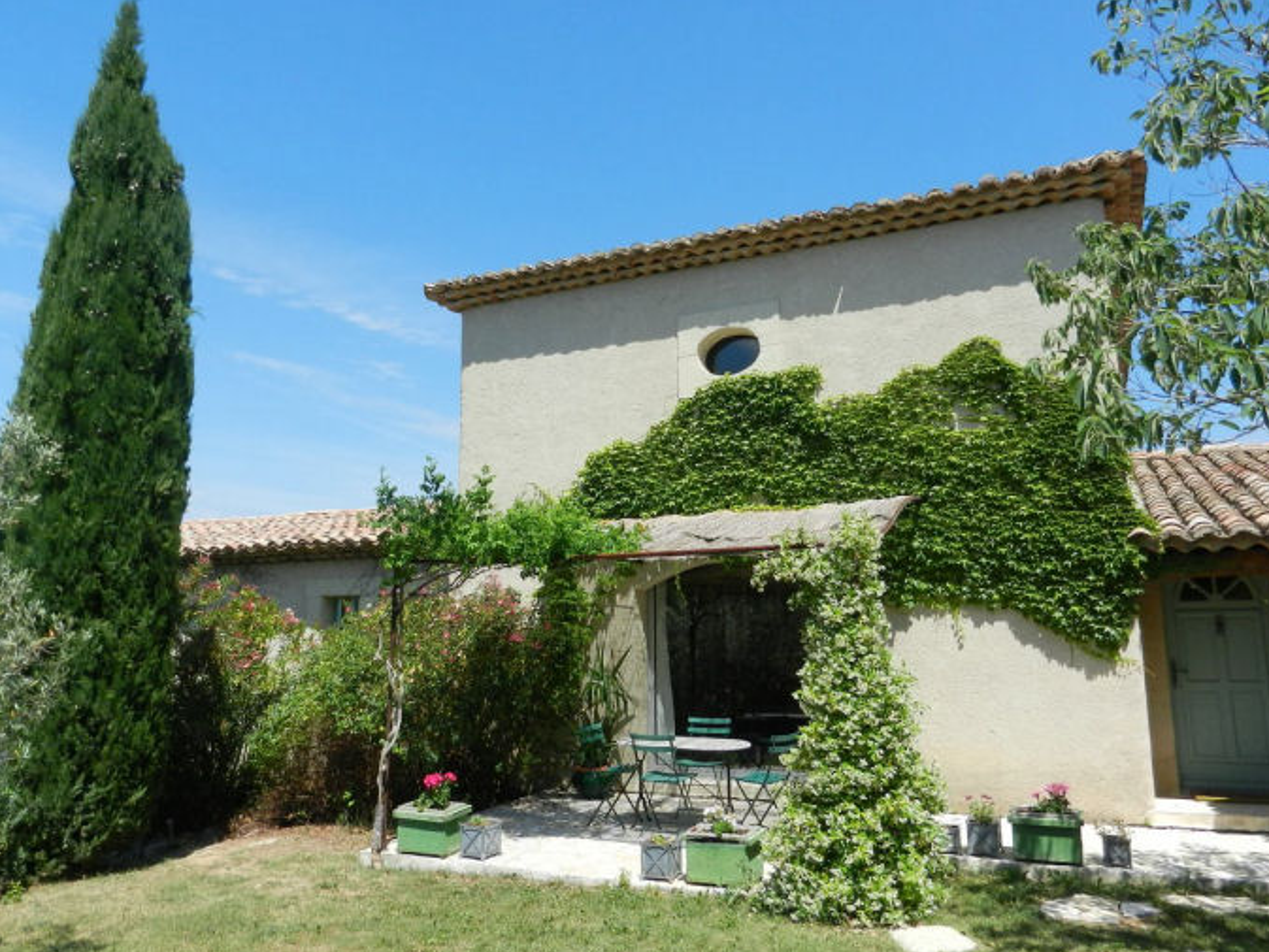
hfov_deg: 67.3
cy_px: 476
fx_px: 953
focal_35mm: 26
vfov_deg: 53.1
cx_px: 643
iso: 160
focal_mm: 4.5
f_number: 3.5
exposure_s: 1/1600
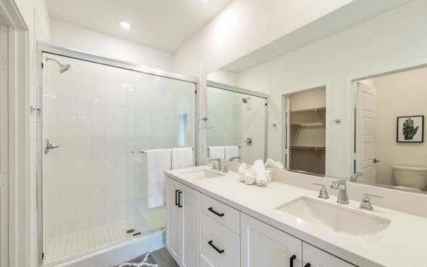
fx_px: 175
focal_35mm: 15
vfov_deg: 74.8
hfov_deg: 101.4
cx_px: 221
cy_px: 135
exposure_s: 1/125
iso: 400
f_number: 2.8
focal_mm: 14
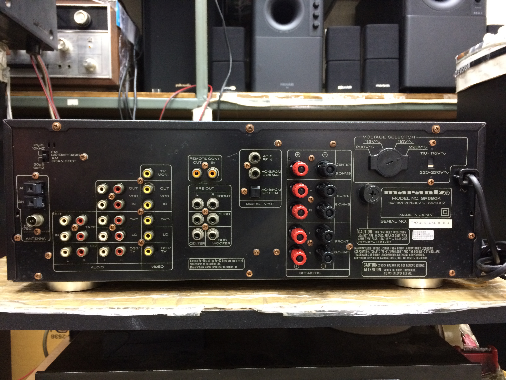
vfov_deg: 48.2
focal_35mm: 29
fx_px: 424
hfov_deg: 61.7
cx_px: 253
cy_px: 190
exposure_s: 1/20
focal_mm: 4.15
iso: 320
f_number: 2.2
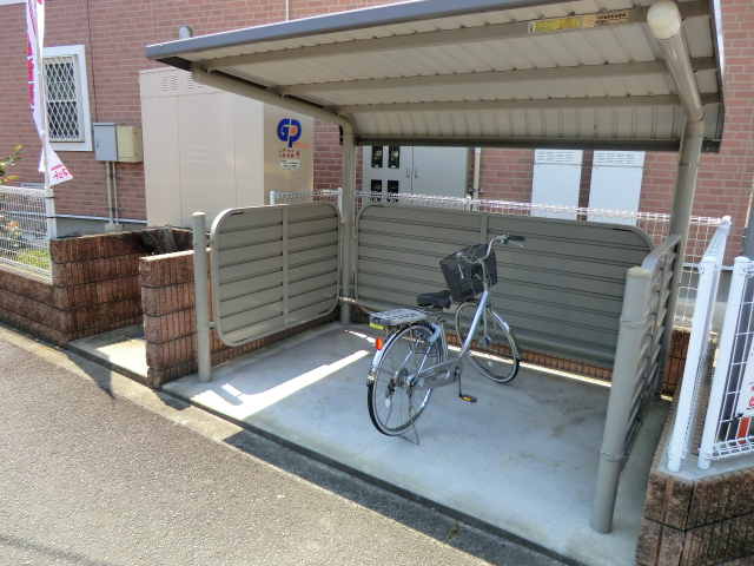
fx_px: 523
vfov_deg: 56.8
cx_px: 377
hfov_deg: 71.6
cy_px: 283
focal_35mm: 24
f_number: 3.2
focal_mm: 4.3
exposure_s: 1/320
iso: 80
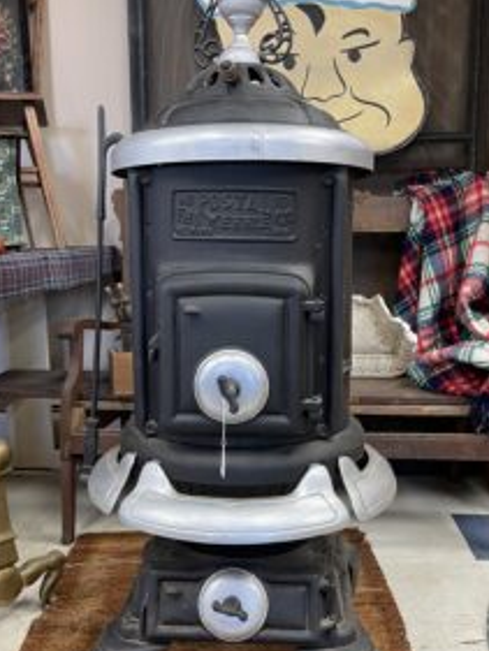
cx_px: 246
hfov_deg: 38.7
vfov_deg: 50.0
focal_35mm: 37
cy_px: 371
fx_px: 696
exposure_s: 1/60
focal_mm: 4.2
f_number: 1.6
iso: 160
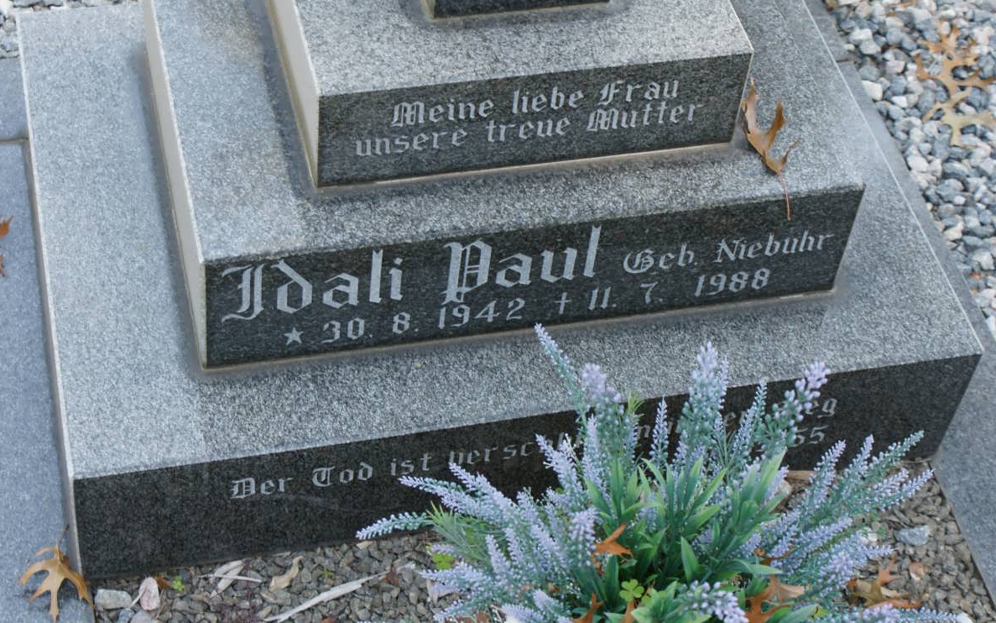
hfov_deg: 29.6
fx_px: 1887
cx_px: 499
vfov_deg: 18.7
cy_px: 296
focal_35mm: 70
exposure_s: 1/80
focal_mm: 45
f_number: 5.6
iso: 320
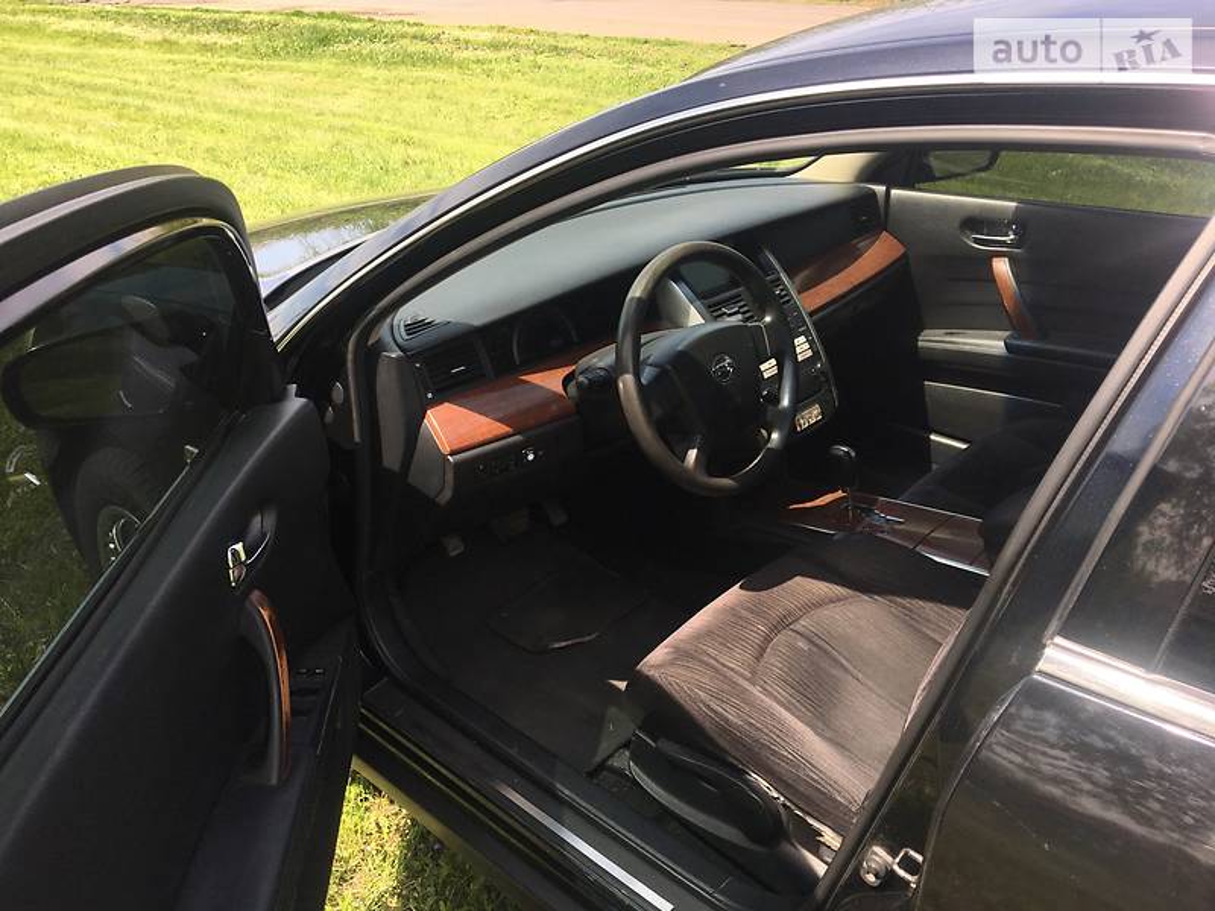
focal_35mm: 29
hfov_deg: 61.7
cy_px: 456
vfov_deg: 48.2
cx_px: 608
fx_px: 1018
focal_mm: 4.2
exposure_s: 1/746
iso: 25
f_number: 2.2
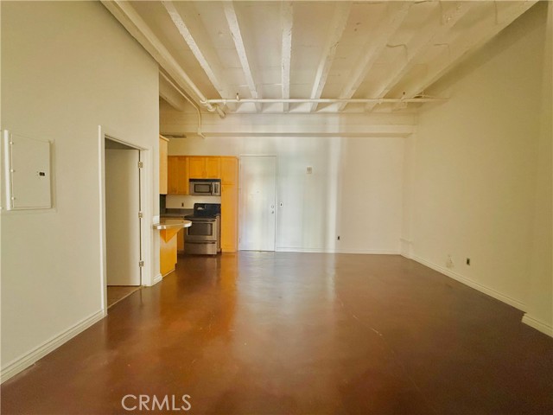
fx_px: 224
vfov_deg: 85.7
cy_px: 208
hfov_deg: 102.1
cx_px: 276
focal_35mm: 14
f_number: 2.2
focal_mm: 2.22
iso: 640
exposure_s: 1/60
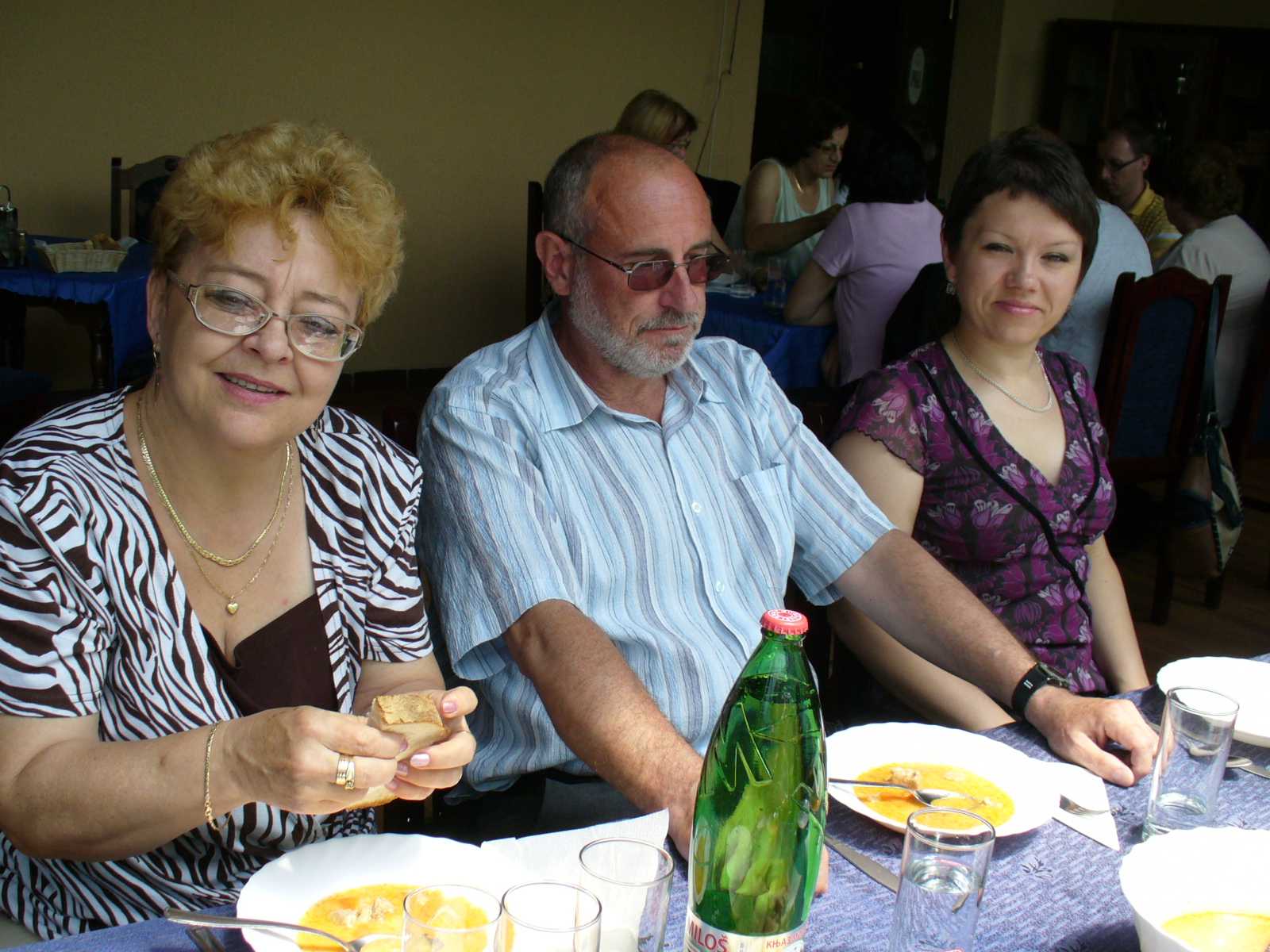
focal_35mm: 42
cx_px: 635
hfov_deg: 44.8
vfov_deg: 34.3
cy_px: 476
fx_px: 1541
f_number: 2.8
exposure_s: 1/400
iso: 80
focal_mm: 6.1
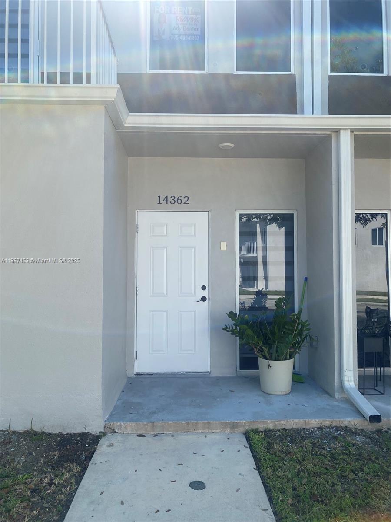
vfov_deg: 67.3
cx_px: 196
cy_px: 261
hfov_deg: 53.1
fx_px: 392
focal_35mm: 26
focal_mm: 4.25
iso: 32
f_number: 1.8
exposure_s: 1/1170
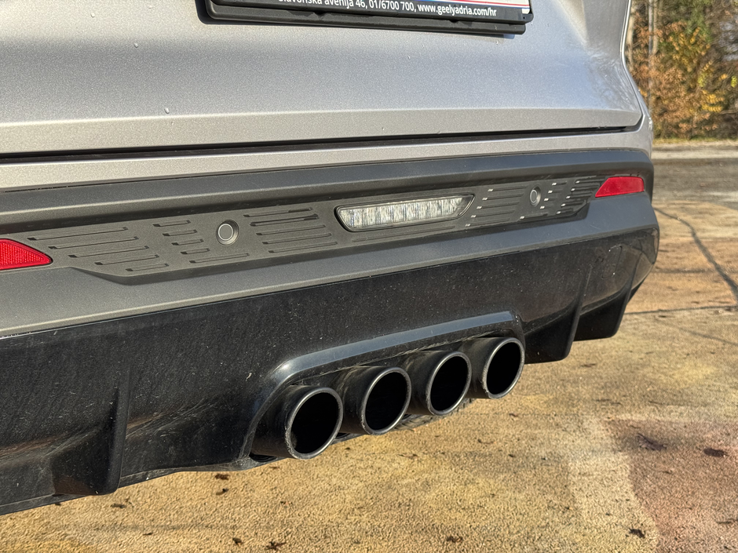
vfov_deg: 30.3
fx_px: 1023
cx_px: 369
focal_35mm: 48
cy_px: 276
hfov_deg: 39.7
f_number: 1.78
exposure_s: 1/2045
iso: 64
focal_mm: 6.76
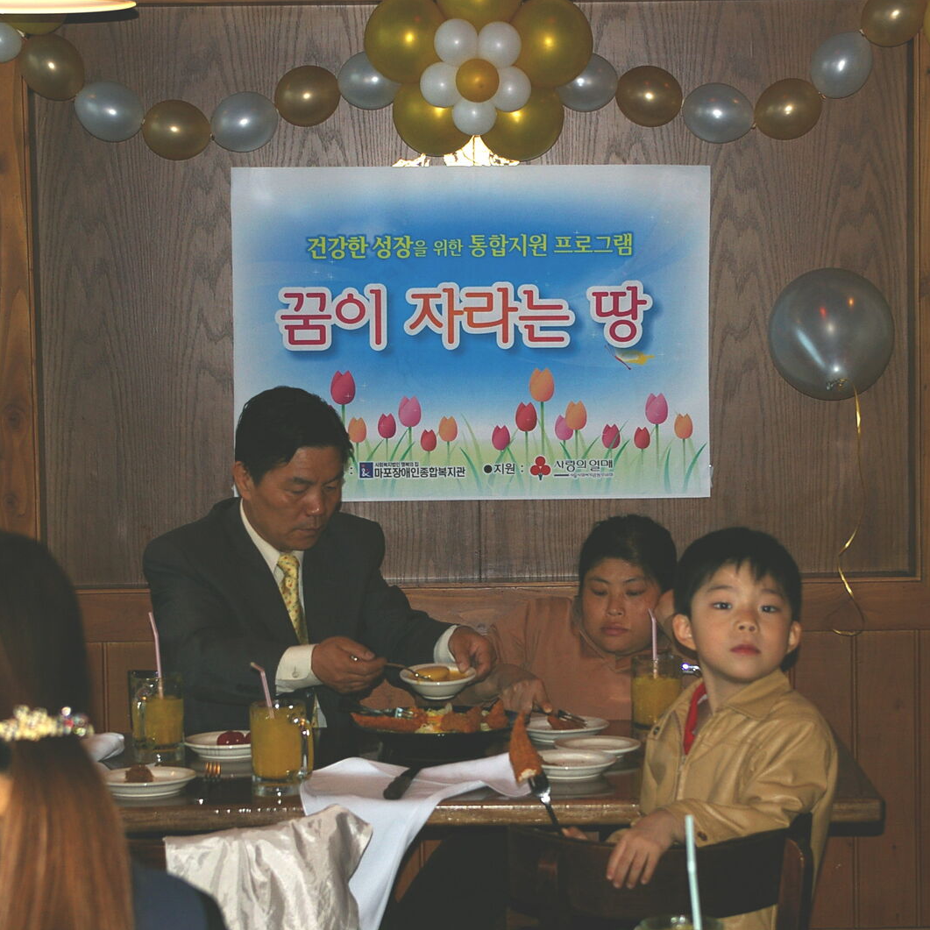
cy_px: 465
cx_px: 531
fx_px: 3192
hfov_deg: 16.6
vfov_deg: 16.6
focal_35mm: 105
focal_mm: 55
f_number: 5.6
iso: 200
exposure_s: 1/60
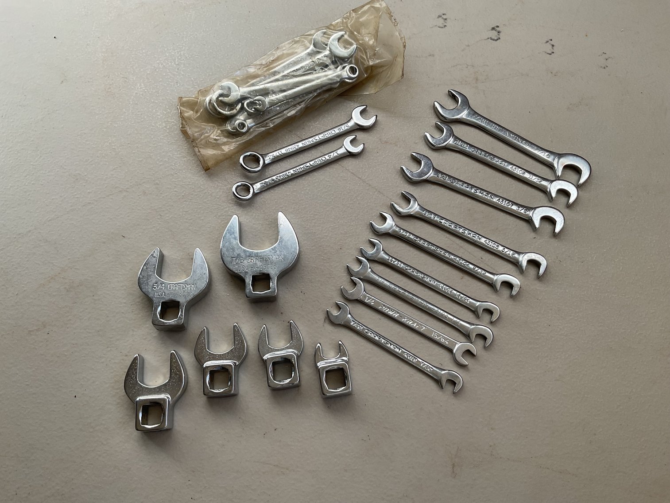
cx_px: 335
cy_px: 252
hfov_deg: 61.7
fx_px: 561
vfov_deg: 48.2
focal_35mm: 29
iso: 16
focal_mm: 3
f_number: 1.8
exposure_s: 1/191
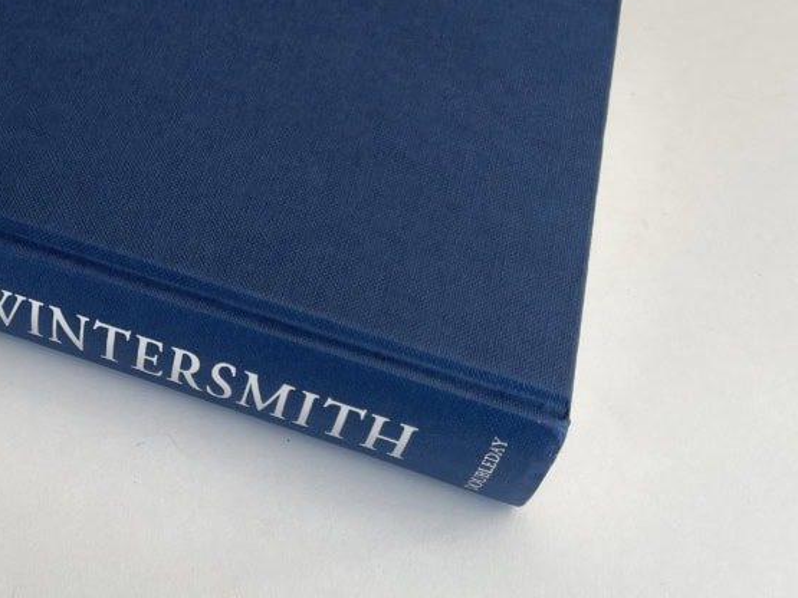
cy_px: 207
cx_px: 85
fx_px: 1106
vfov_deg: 30.1
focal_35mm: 48
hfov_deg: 37.2
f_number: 1.6
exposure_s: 1/169
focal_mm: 4.2
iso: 32
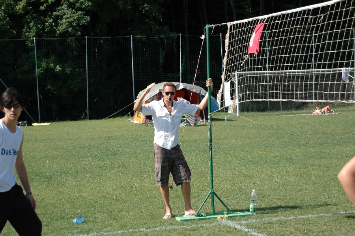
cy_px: 118
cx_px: 178
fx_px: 813
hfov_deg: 24.6
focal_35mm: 82
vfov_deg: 16.5
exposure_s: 1/500
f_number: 5.6
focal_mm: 55
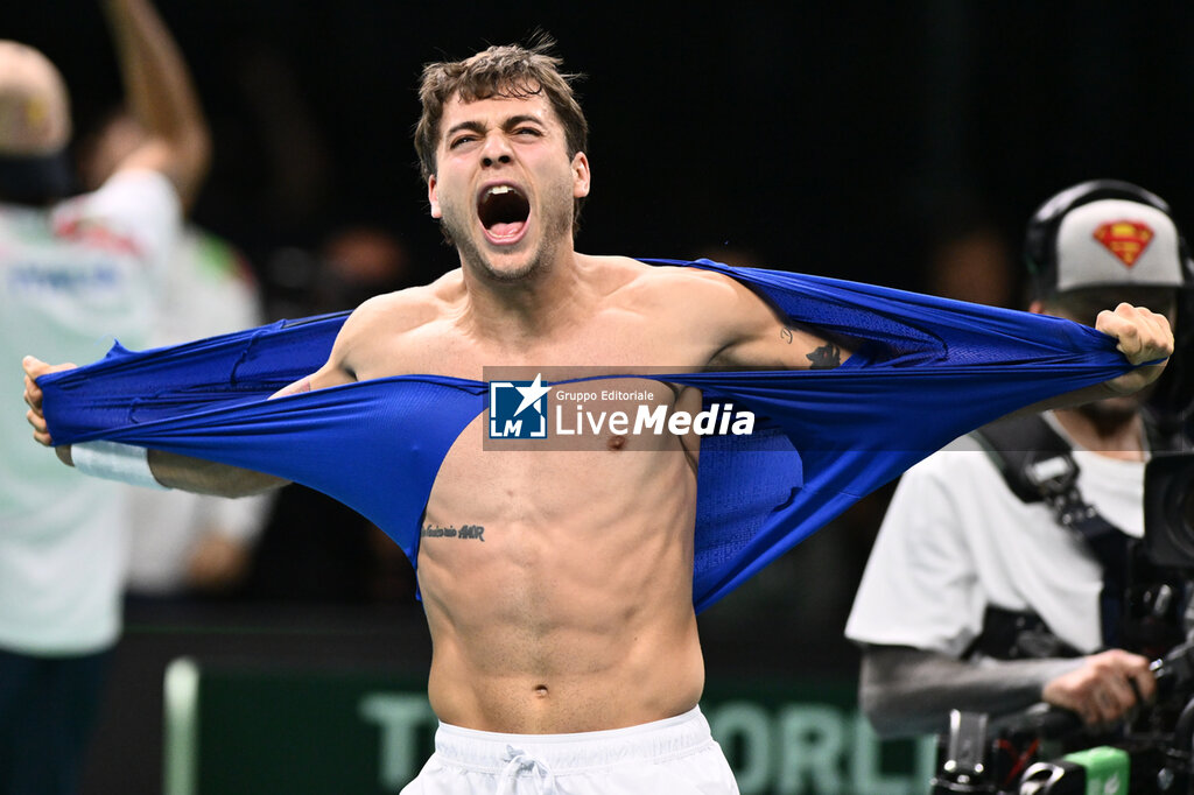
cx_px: 597
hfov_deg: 6.9
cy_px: 398
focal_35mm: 300
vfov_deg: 4.6
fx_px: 9946
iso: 3200
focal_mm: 300
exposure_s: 1/1600
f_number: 3.2
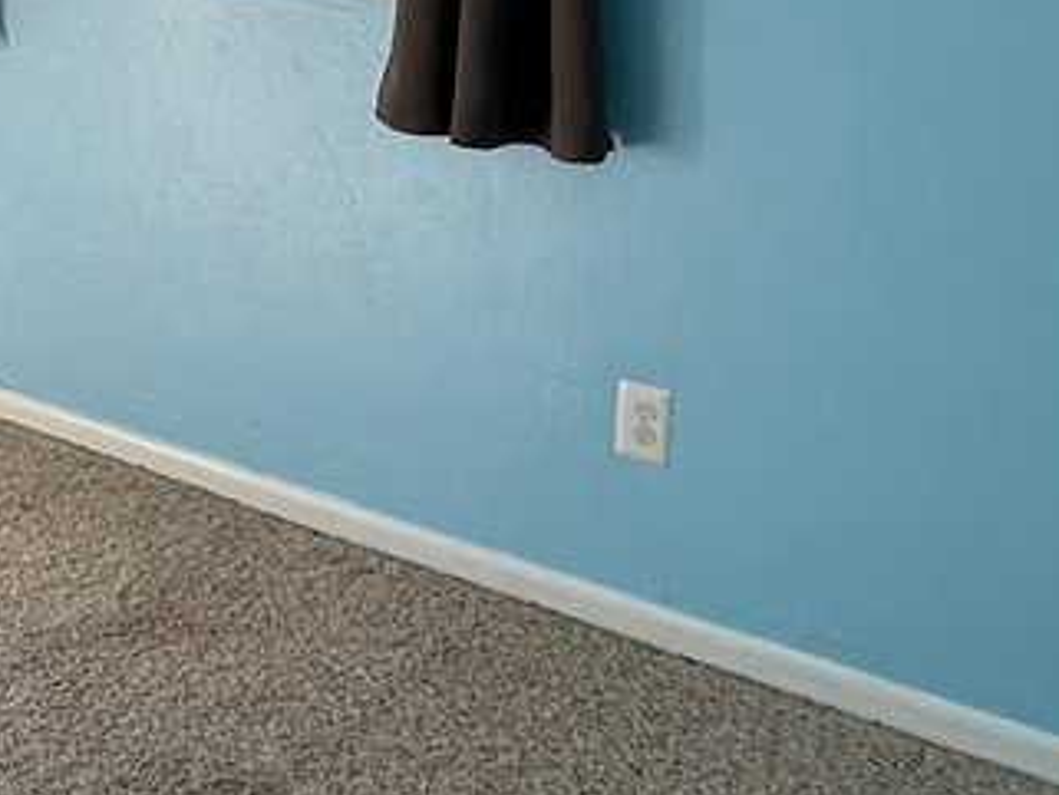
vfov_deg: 20.5
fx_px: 2020
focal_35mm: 66
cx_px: -358
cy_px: -219
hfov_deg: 25.0
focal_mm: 2.22
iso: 40
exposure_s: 1/164
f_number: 2.2
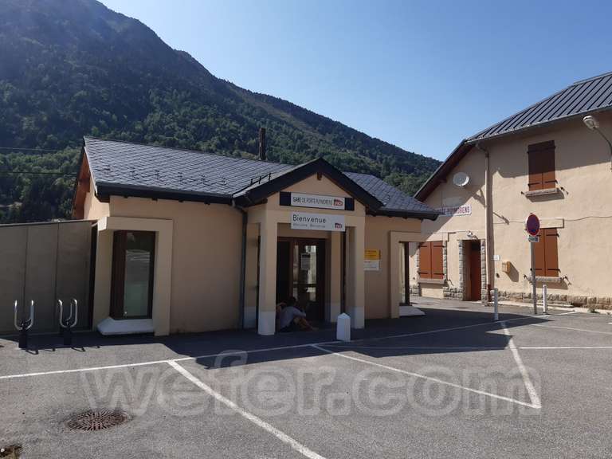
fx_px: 460
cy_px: 230
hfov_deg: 67.3
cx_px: 306
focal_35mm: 26
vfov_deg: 53.1
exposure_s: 1/2564
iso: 40
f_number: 1.7
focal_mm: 3.92
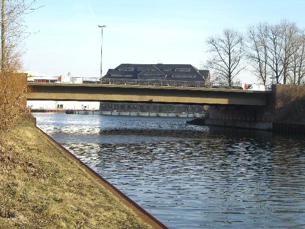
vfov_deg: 21.6
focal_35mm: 68
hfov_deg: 28.6
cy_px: 114
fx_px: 599
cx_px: 152
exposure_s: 1/320
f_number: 4
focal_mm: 14.2
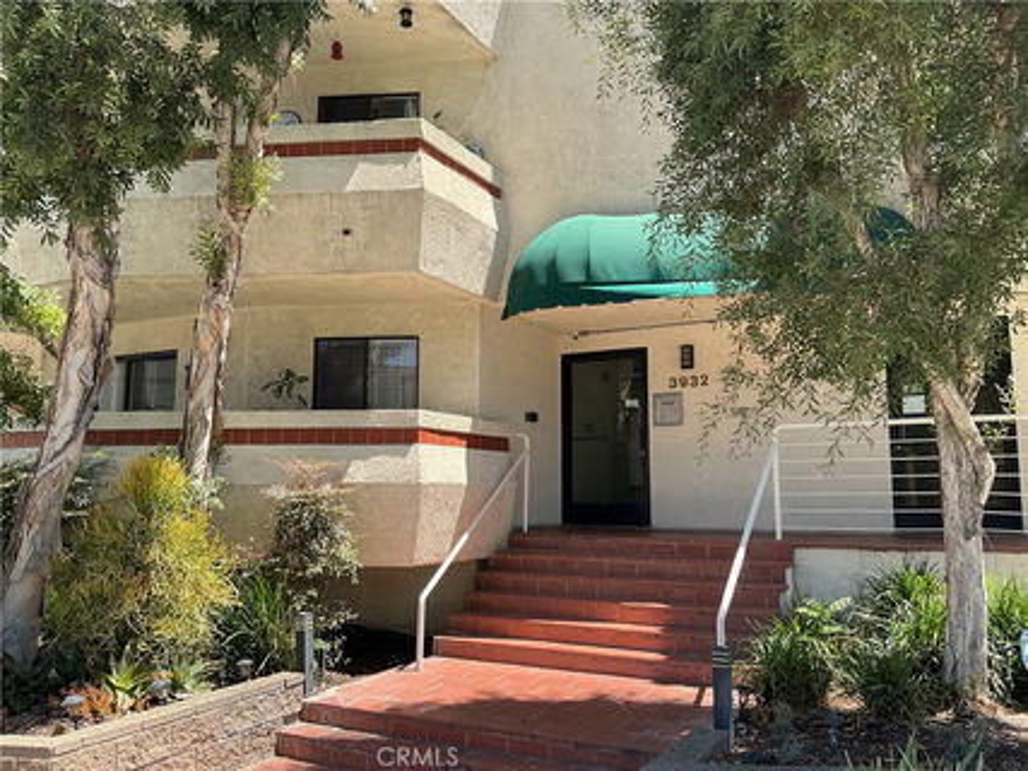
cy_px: 386
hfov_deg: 61.7
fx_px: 861
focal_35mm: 29
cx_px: 514
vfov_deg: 48.2
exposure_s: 1/534
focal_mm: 3
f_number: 1.8
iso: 25
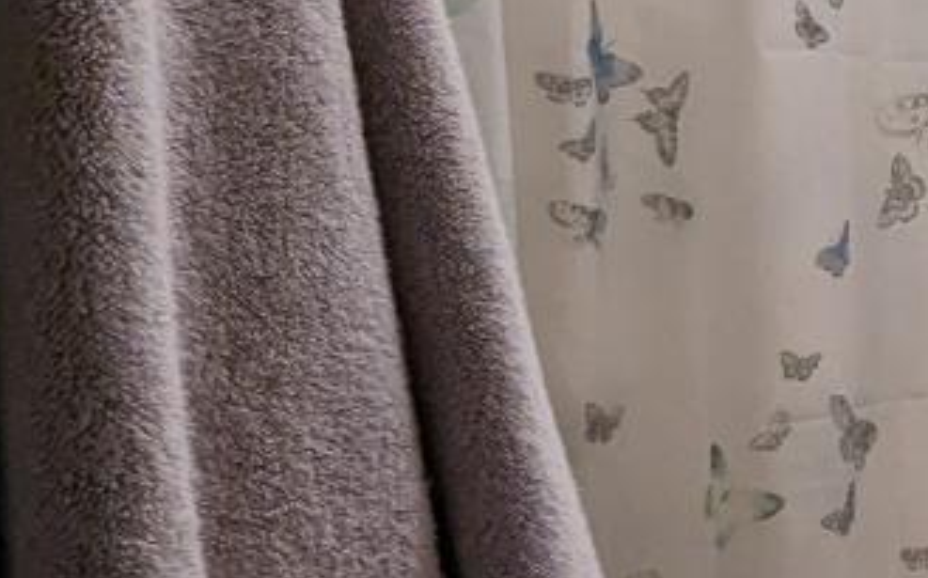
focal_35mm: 63
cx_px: 1673
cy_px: 391
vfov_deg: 20.5
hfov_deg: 21.3
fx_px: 1592
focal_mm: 1.95
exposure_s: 1/24
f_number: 2.2
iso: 70
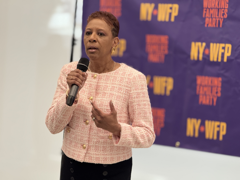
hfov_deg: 16.4
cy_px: 90
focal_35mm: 120
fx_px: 832
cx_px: 120
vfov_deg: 12.3
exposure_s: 1/60
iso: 250
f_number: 2.8
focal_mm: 15.66
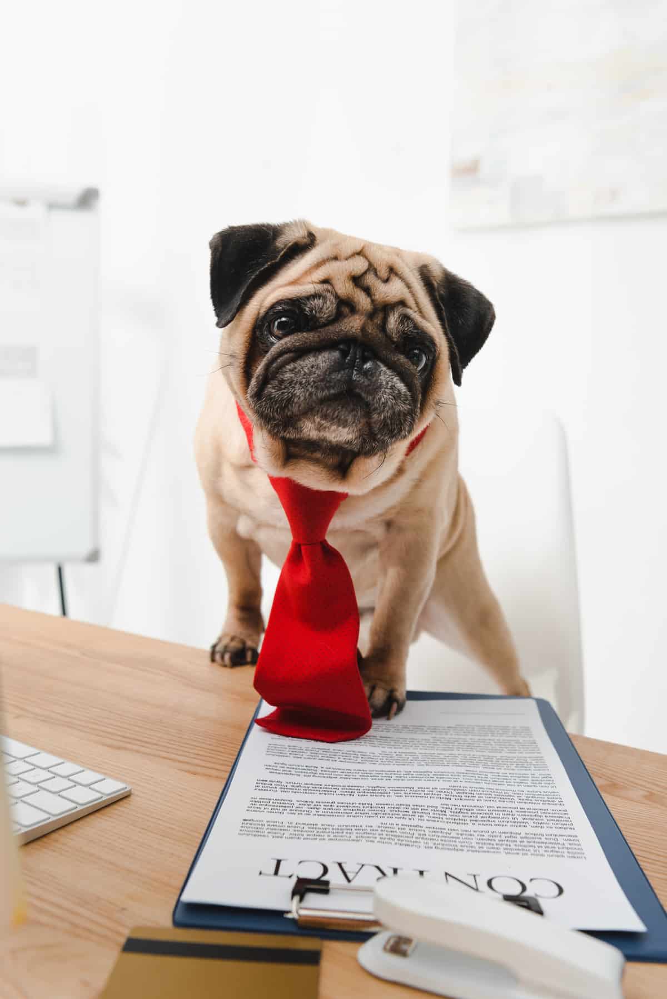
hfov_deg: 41.1
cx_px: 334
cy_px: 500
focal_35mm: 32
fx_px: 889
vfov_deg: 58.7
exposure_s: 1/200
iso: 200
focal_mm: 32
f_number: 4.5
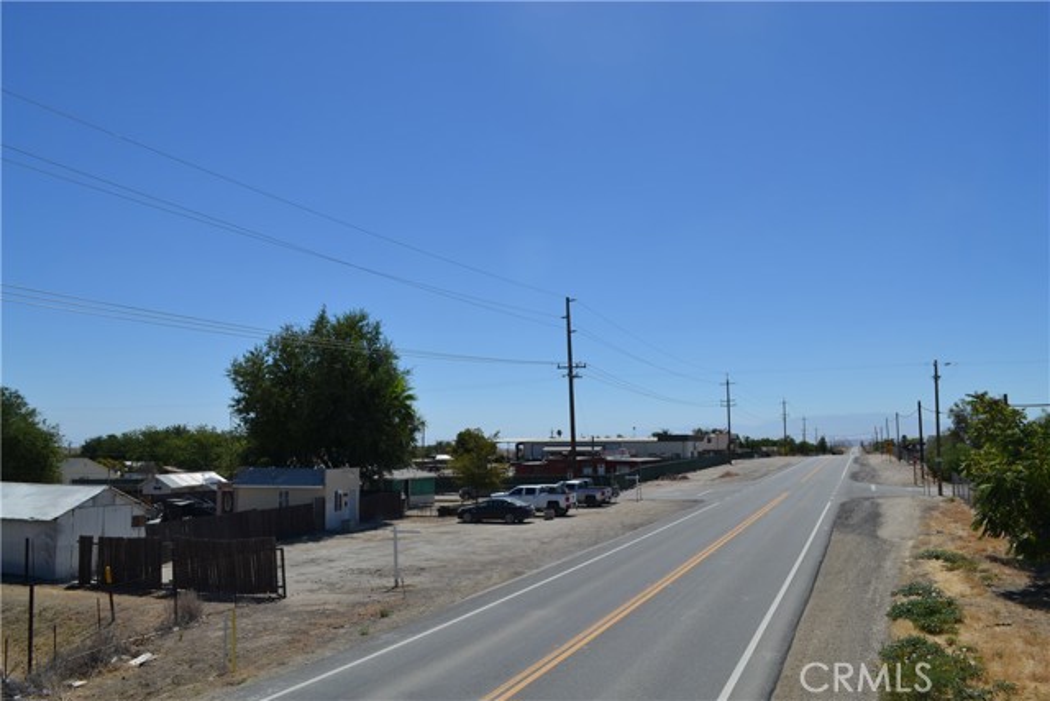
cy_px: 350
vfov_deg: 48.0
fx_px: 788
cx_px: 525
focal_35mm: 27
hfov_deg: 67.4
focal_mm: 18
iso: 100
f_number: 9
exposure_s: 1/320
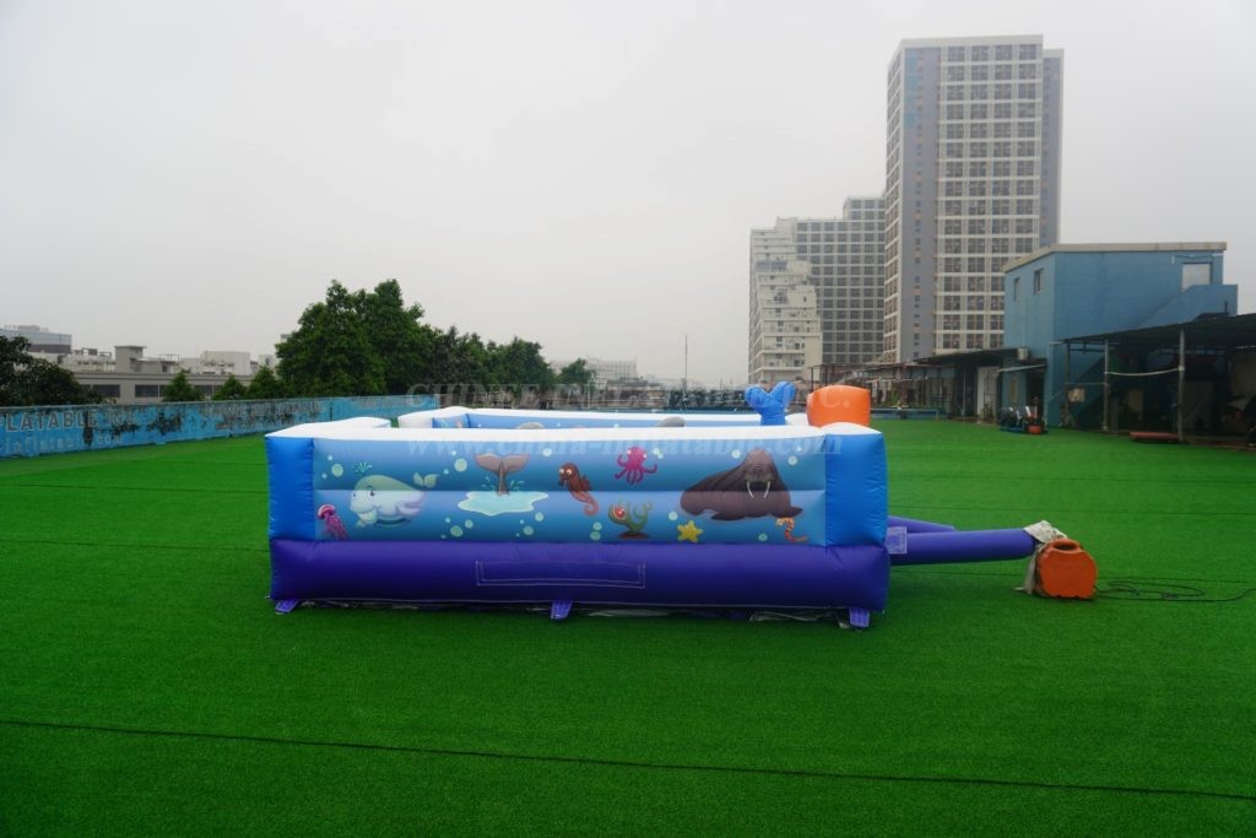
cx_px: 628
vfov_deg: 53.1
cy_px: 419
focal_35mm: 24
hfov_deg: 73.7
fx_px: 837
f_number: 4.5
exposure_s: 1/200
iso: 100
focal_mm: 16
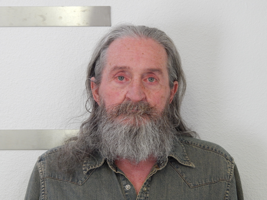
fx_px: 663
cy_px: 100
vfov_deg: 17.2
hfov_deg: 22.8
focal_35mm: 86
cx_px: 134
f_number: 4.3
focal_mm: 15.3
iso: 400
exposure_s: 1/25
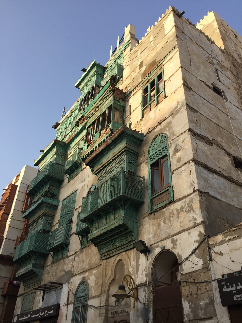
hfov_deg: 48.2
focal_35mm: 29
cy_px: 162
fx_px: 270
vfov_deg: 61.7
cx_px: 121
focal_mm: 4.15
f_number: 2.2
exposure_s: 1/775
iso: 32
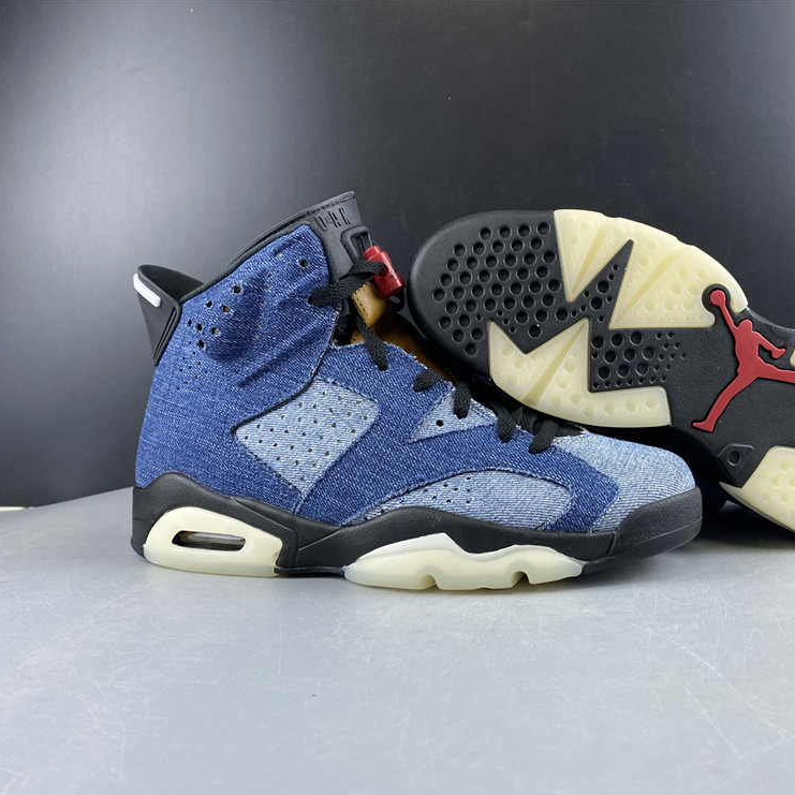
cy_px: 400
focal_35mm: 31
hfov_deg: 51.7
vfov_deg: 52.5
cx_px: 516
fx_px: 805
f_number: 1.8
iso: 100
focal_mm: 4.25
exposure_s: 1/100
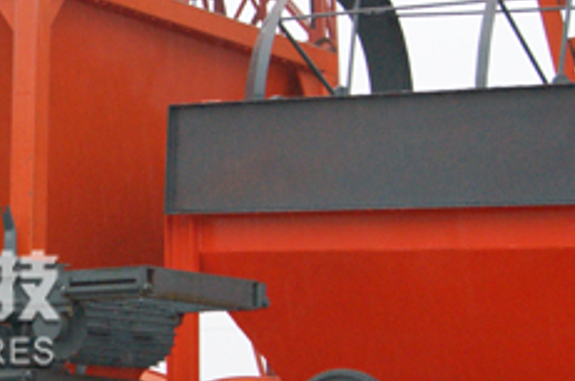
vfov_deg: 8.7
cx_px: -244
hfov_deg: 12.6
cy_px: 299
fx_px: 2487
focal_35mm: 156
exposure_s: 1/80
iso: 400
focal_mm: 30
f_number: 5.6
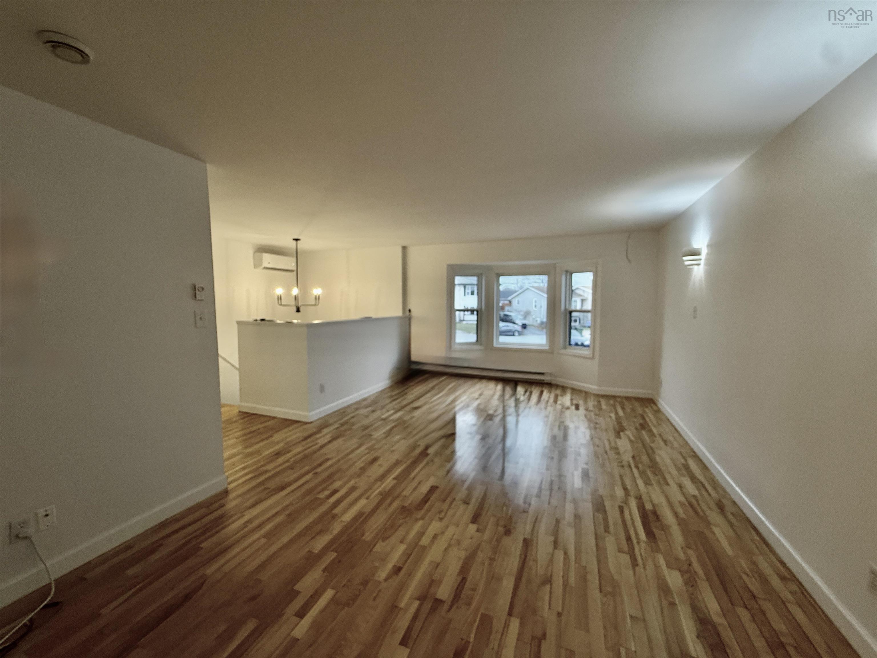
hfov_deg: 102.1
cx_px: 438
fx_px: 355
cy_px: 329
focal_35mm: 14
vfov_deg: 85.7
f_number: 2.2
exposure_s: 1/120
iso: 200
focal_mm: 2.22
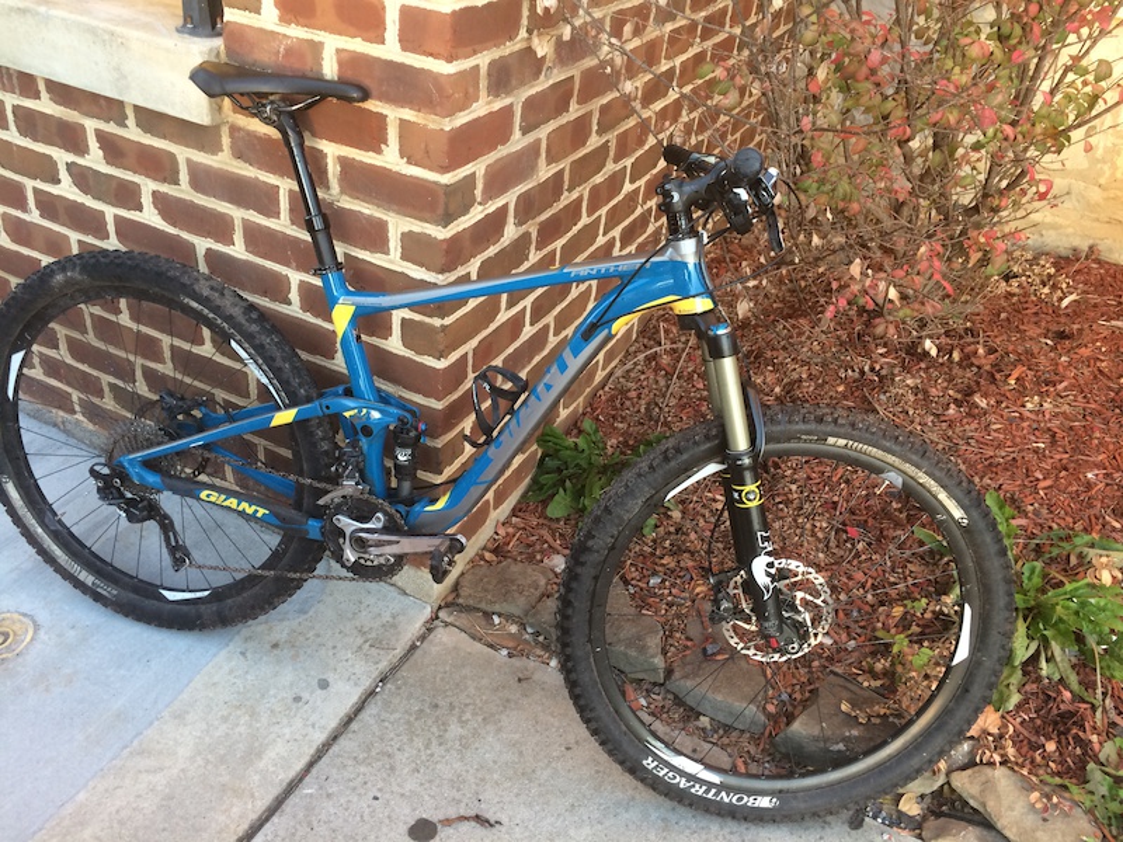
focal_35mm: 29
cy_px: 421
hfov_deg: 61.7
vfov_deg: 48.2
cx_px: 562
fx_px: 941
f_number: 2.2
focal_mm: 4.15
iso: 32
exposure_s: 1/30
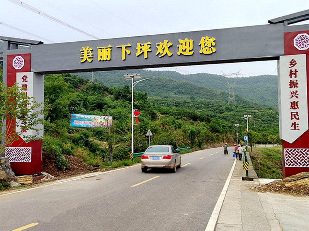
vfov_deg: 41.8
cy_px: 116
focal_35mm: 34
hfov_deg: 54.0
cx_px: 154
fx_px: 303
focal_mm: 5.52
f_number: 1.9
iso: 494
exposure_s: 1/1194
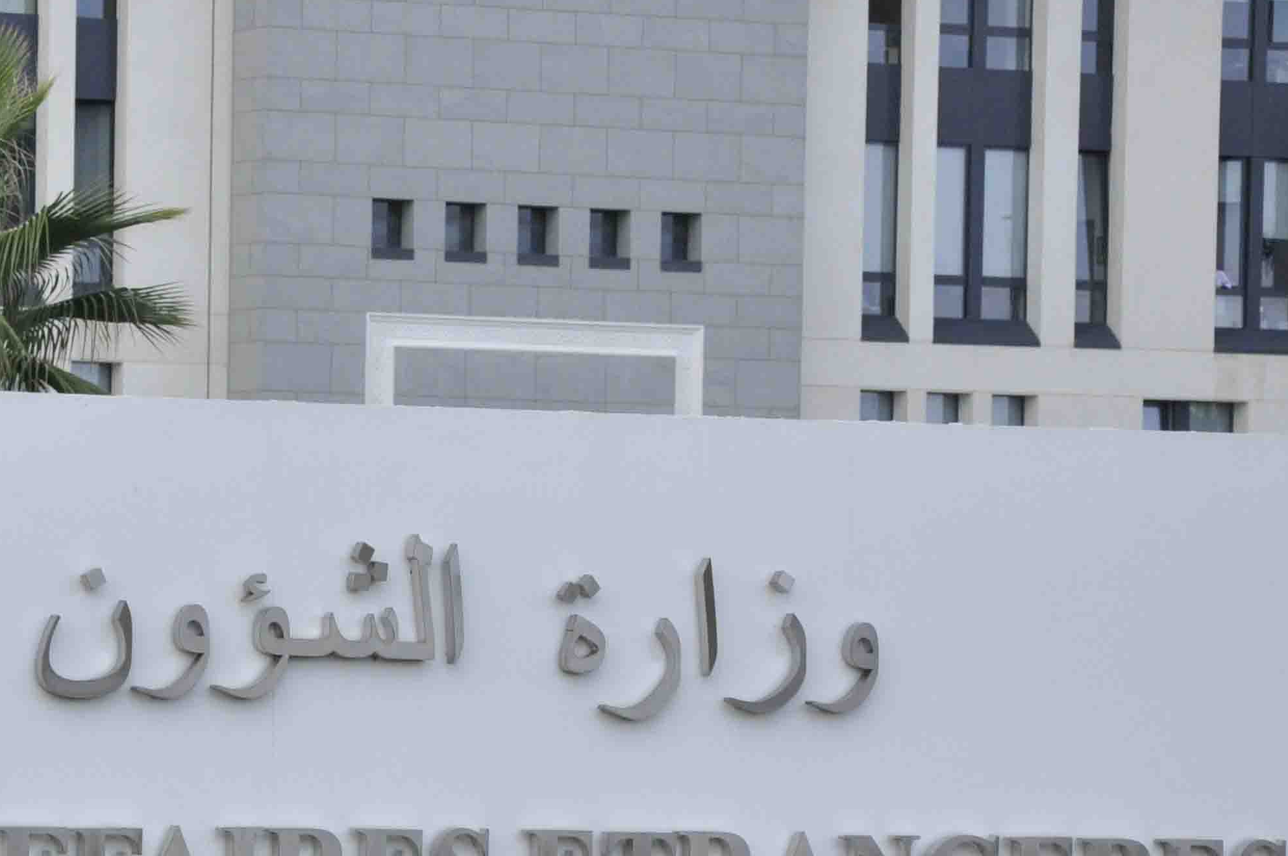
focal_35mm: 214
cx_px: 121
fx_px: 7648
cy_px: 596
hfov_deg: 9.6
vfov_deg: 6.4
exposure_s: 1/1250
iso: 800
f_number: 9
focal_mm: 66
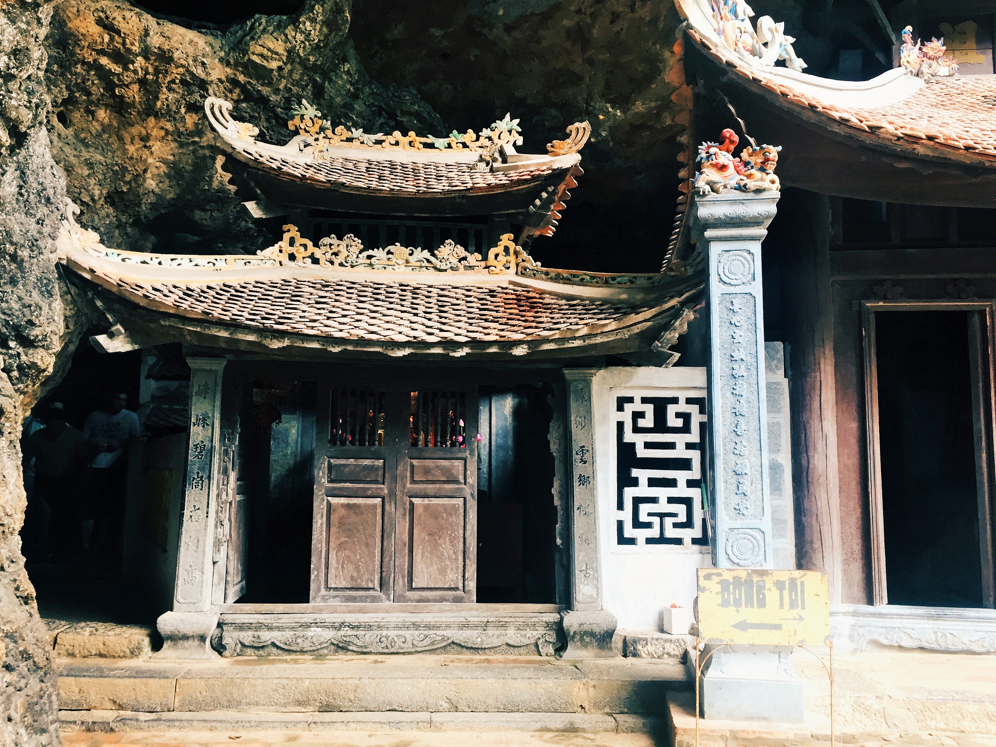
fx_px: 834
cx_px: 498
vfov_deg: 48.2
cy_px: 374
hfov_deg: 61.7
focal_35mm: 29
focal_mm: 4.15
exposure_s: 1/33
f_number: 2.2
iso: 40
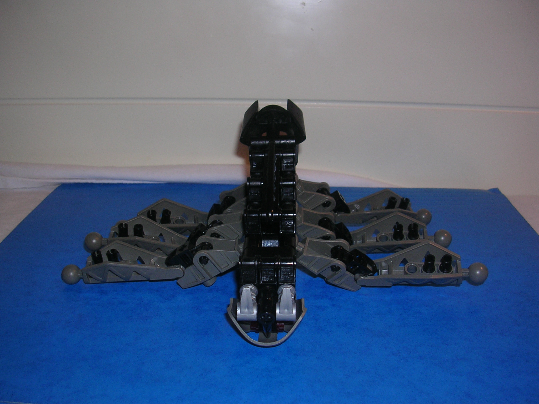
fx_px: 592
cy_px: 202
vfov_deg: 37.7
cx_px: 270
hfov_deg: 49.0
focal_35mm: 38
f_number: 2.8
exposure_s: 1/60.1
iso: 50
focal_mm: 5.8
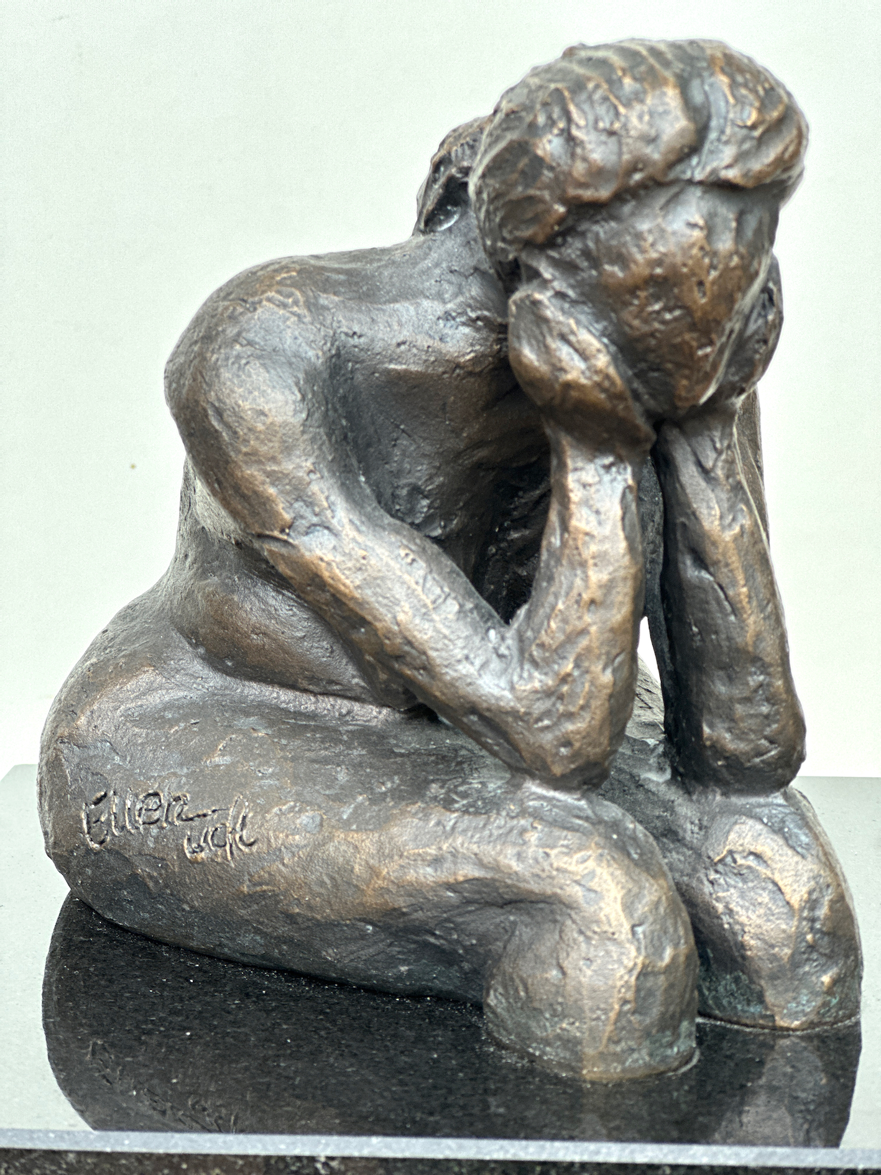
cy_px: 588
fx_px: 2614
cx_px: 440
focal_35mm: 77
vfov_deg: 25.3
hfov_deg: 19.1
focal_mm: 9
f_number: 2.8
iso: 64
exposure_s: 1/121
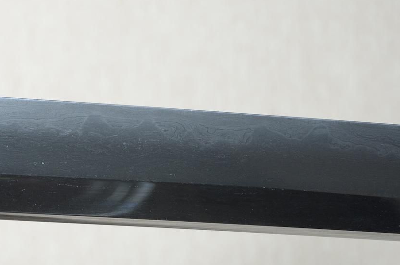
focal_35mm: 203
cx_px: 105
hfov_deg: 10.1
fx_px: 2253
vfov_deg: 6.7
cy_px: 113
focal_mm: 80
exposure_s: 1/1.6
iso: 400
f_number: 11
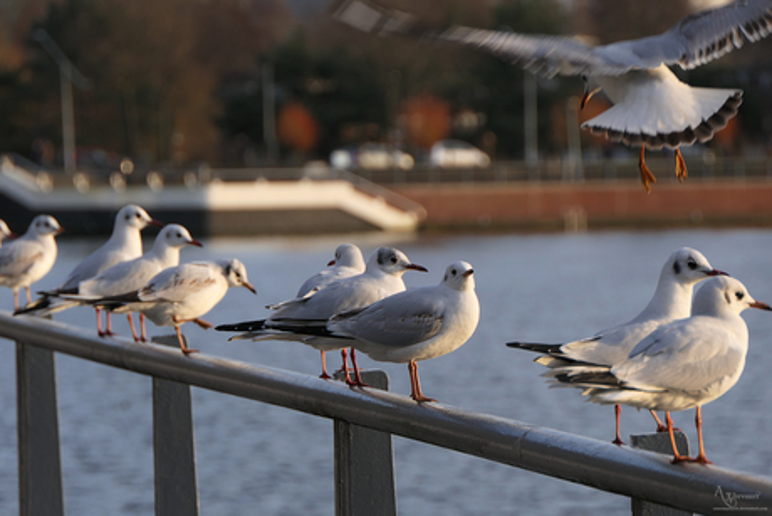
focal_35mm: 274
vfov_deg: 5.0
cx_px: 386
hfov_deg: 7.5
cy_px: 258
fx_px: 5877
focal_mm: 100.6
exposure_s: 1/200
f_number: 4.5
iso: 125
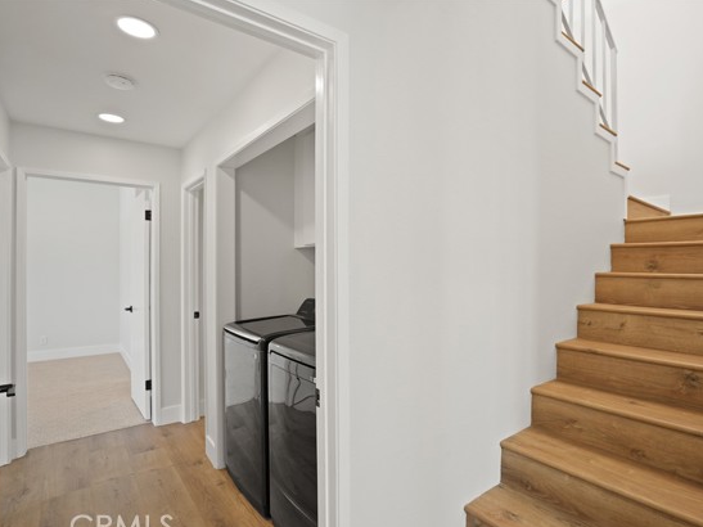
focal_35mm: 18
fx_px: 365
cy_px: 271
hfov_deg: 87.3
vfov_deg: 71.6
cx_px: 397
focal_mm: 16
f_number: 4
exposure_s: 1/6
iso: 160
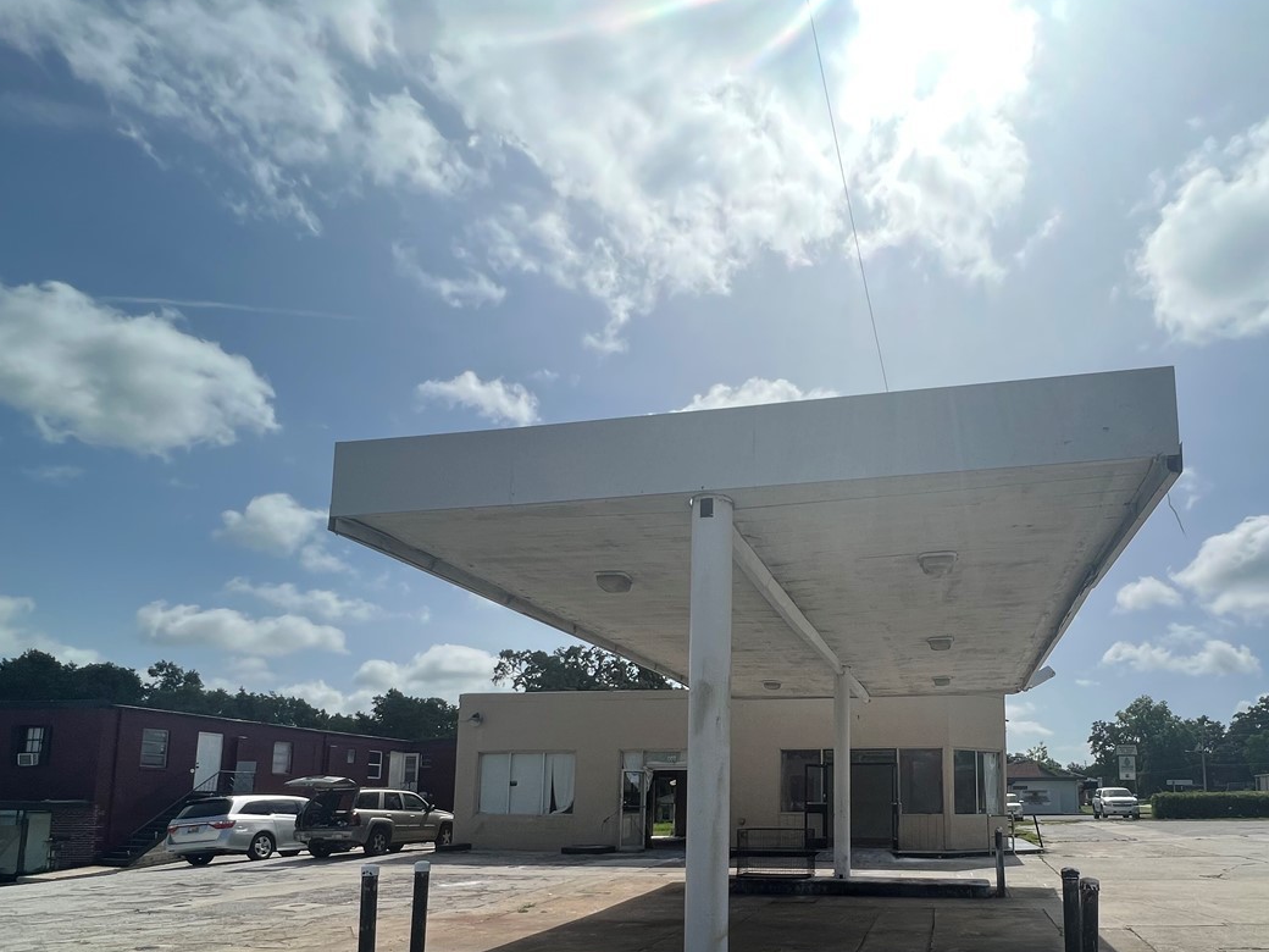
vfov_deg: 62.1
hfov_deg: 80.1
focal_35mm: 20
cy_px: 718
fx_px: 733
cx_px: 800
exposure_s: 1/2538
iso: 32
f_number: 1.8
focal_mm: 1.57
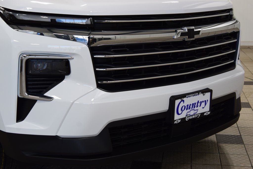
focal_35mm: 57
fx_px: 401
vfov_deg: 23.8
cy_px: 84
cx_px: 126
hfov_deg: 35.0
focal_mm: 38
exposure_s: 1/25
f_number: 7.1
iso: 400
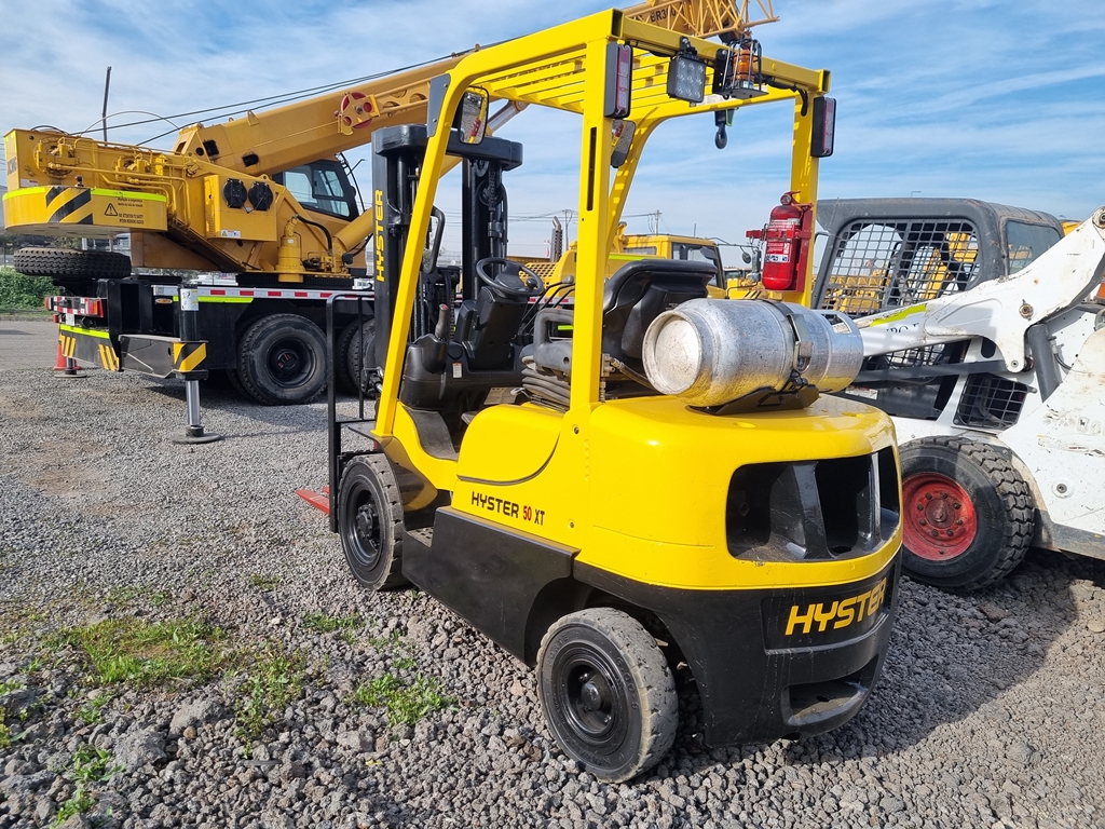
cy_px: 414
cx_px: 552
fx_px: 830
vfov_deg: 53.1
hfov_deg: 67.3
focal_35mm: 26
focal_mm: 5.4
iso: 50
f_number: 1.8
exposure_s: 1/1816
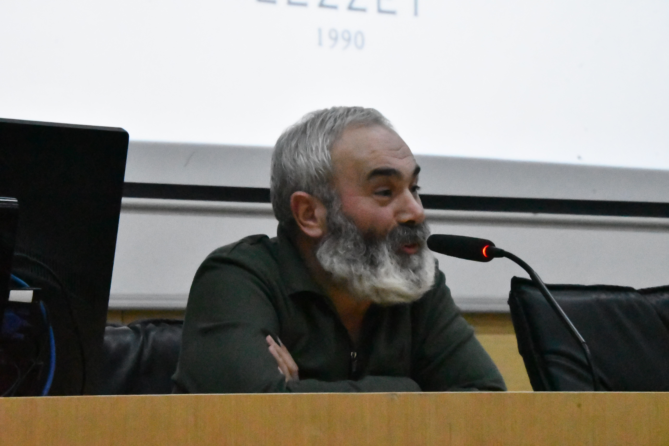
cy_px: 223
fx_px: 2917
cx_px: 334
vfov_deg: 8.7
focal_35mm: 157
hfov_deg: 13.1
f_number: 16
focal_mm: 105
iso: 51200
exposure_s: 1/125
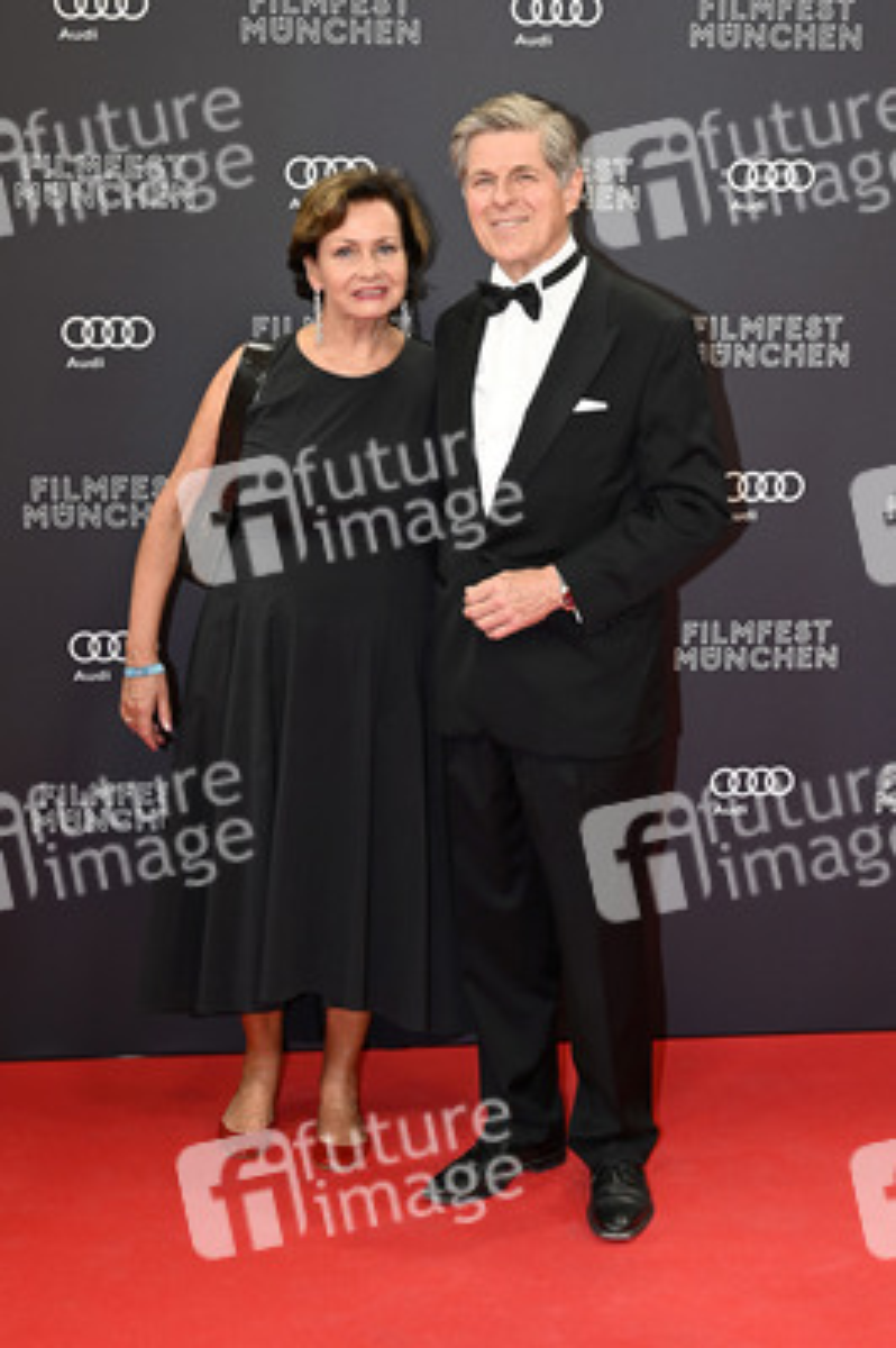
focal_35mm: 57
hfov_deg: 23.7
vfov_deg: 35.1
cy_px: 674
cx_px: 448
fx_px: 2132
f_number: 6.3
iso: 640
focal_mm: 57
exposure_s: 1/125
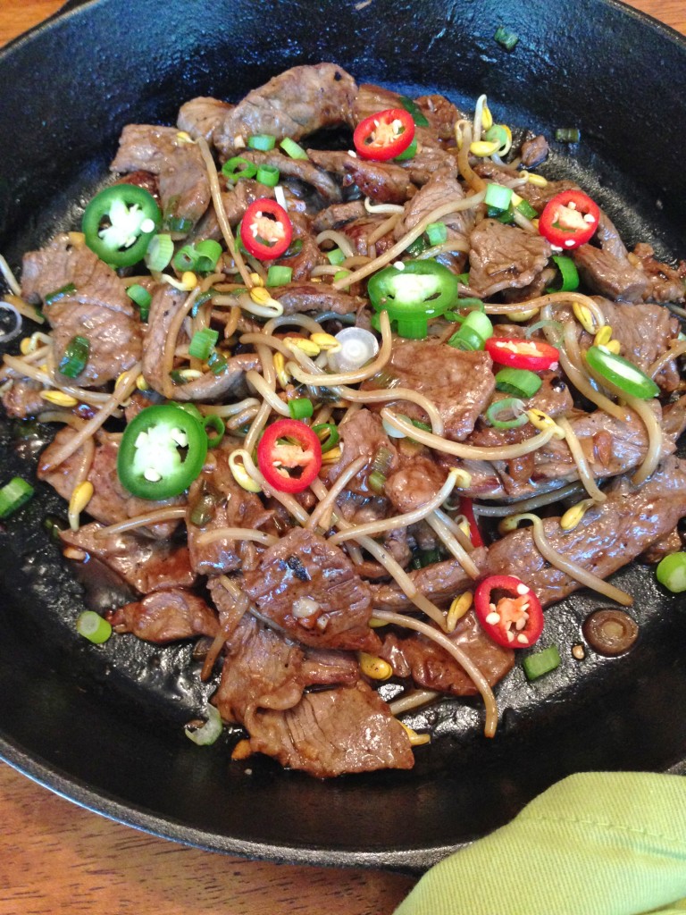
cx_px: 343
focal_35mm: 33
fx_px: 872
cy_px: 458
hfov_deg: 42.9
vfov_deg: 55.4
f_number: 2.4
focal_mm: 4.12
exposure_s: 1/20
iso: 400
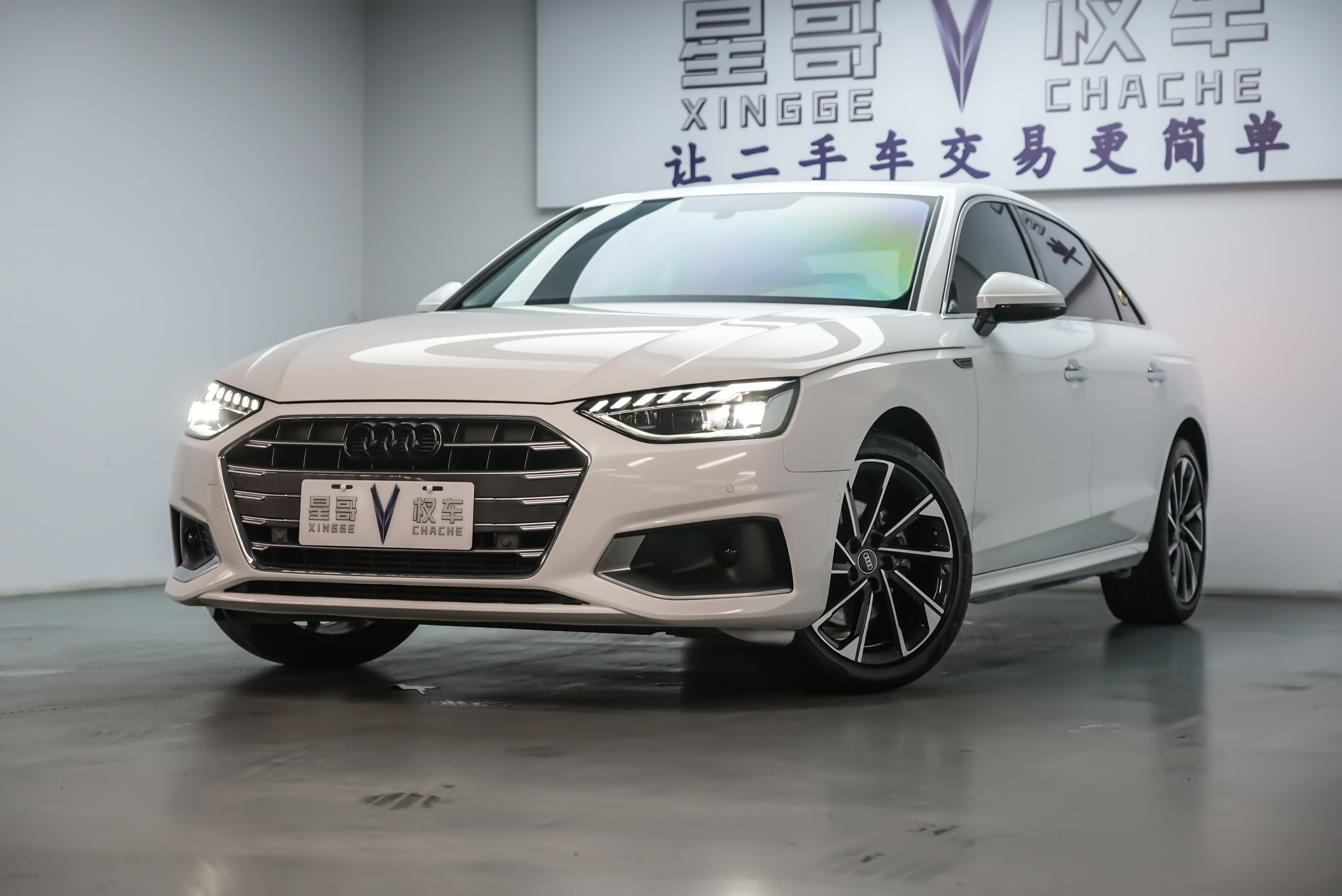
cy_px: 448
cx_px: 671
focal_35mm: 68
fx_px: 2536
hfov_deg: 29.6
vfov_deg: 20.0
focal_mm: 68
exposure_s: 1/125
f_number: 4
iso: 1600
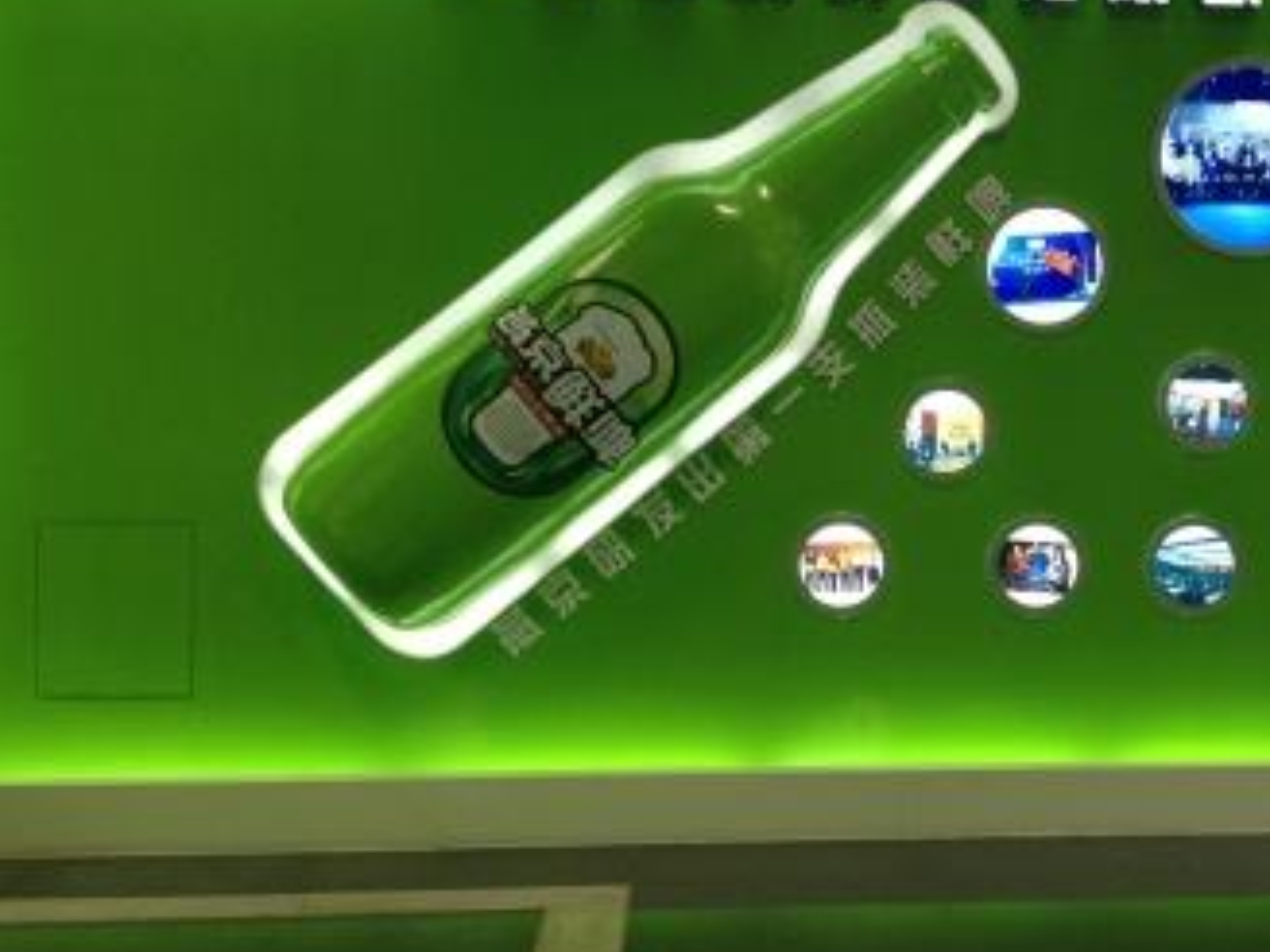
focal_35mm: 64
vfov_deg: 22.9
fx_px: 2348
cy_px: 391
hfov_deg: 29.5
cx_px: 1030
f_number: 2.4
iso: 64
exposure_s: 1/60
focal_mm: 4.28
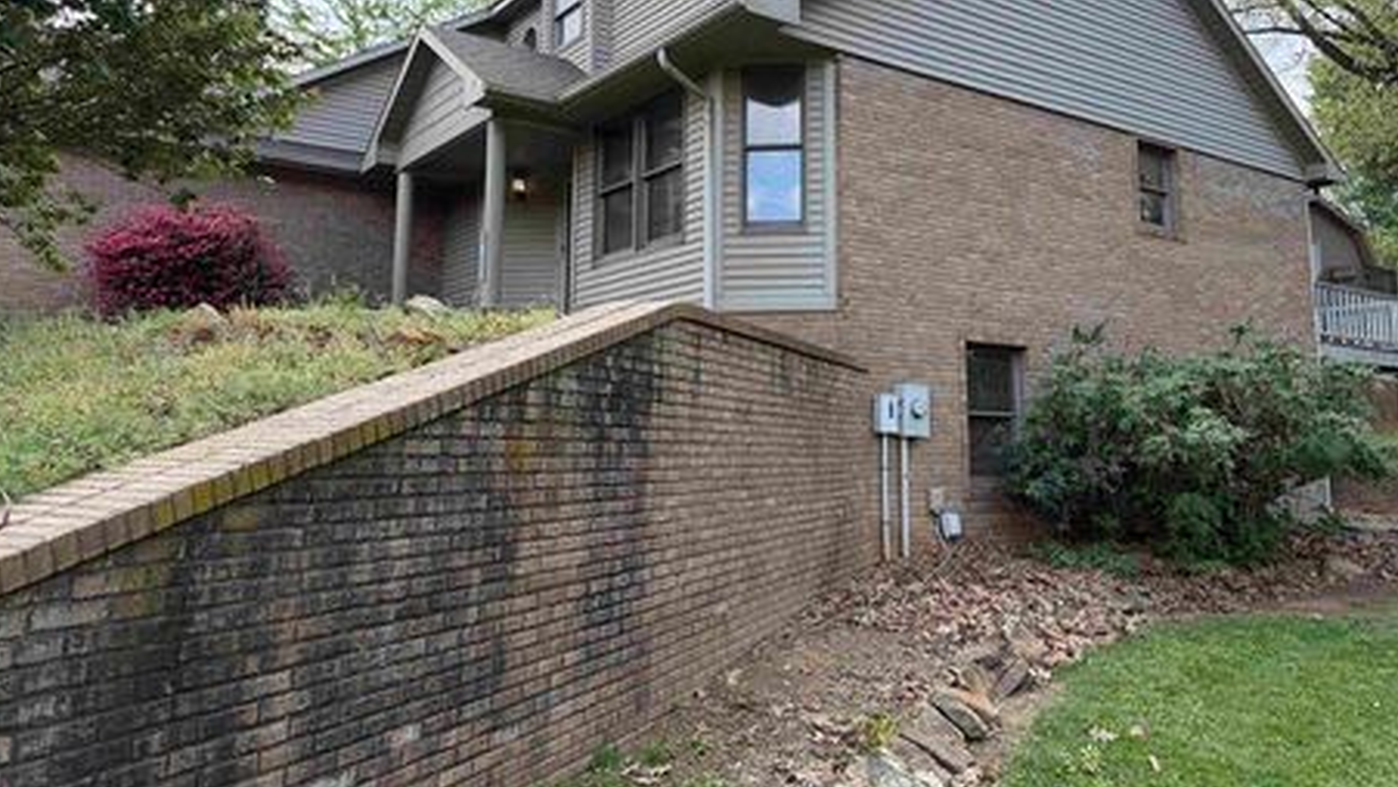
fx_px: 1075
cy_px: 280
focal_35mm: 29
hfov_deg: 66.0
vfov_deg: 39.9
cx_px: 735
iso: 100
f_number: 1.78
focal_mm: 6.76
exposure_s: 1/868
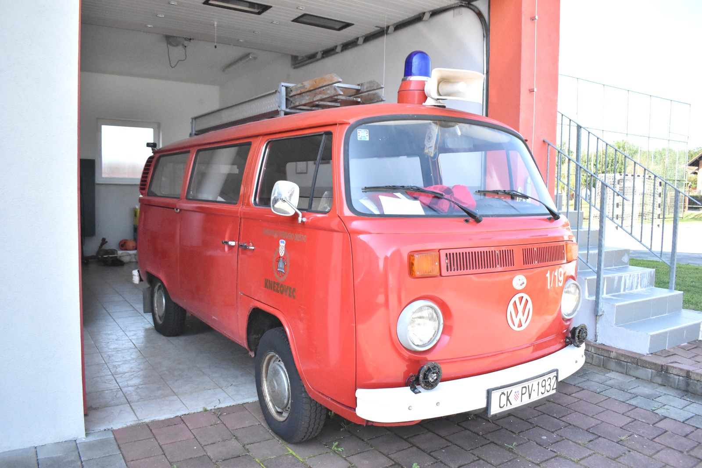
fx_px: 527
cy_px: 234
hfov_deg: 67.4
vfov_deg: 47.9
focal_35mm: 27
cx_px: 351
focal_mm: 18
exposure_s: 1/4000
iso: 4000
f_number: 4.5
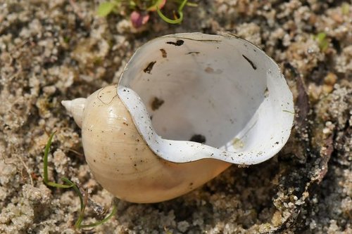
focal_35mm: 158
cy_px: 117
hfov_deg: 13.0
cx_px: 176
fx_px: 1539
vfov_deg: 8.7
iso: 500
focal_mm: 105
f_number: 16
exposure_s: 1/1000
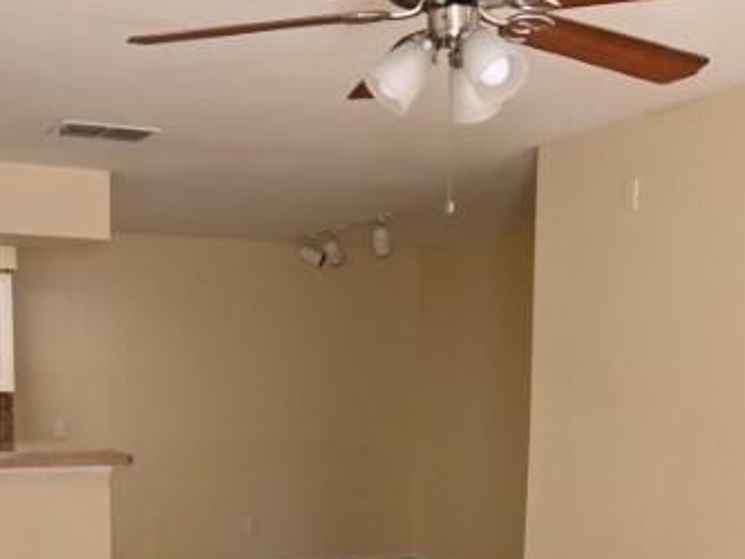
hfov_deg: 36.7
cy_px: 552
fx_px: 1120
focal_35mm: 52
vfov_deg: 26.6
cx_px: 304
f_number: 4.5
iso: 450
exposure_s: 1/60
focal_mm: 10
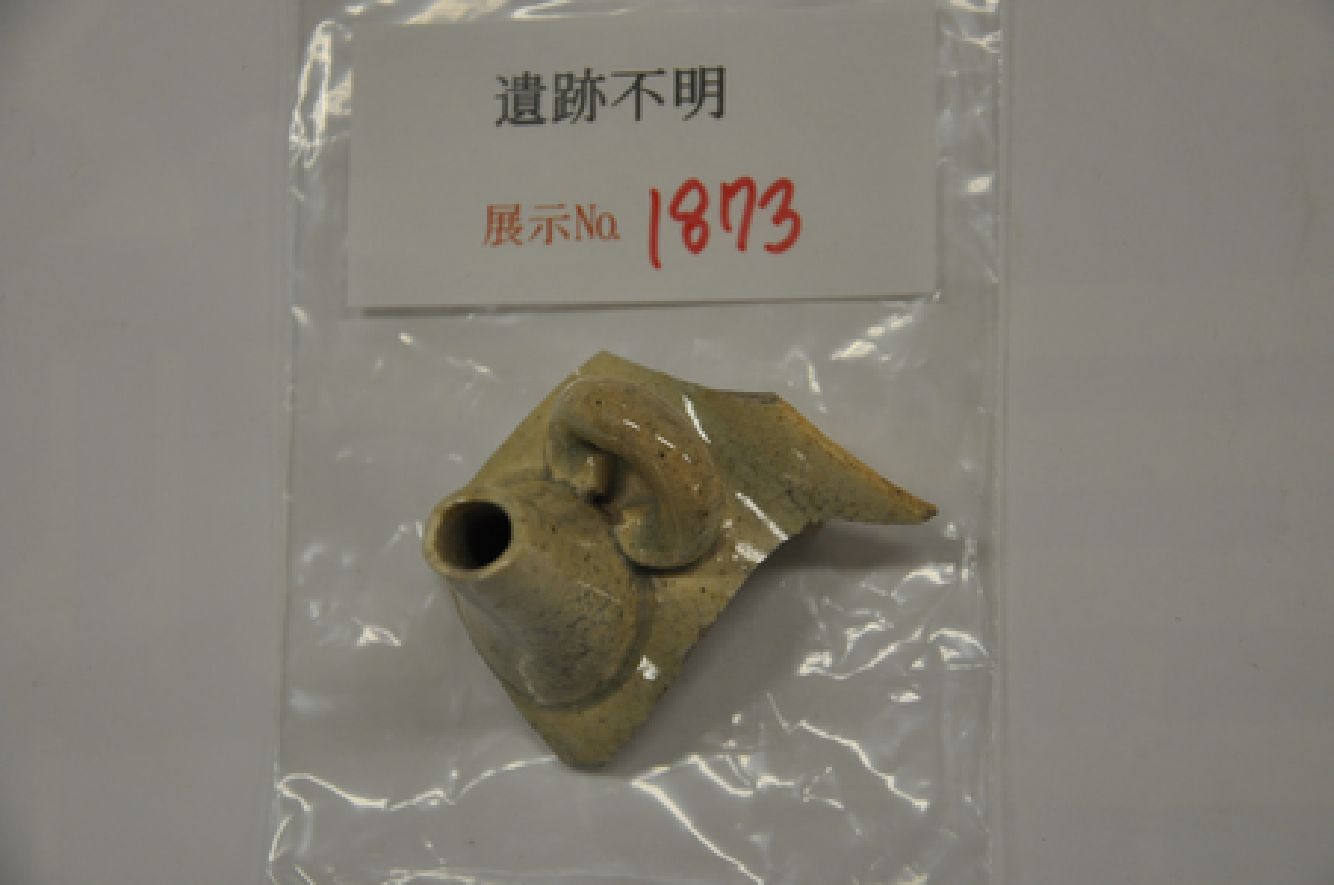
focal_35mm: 105
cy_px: 442
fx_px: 3885
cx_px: 667
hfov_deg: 19.5
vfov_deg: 13.0
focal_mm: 70
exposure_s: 1/200
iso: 800
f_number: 5.3
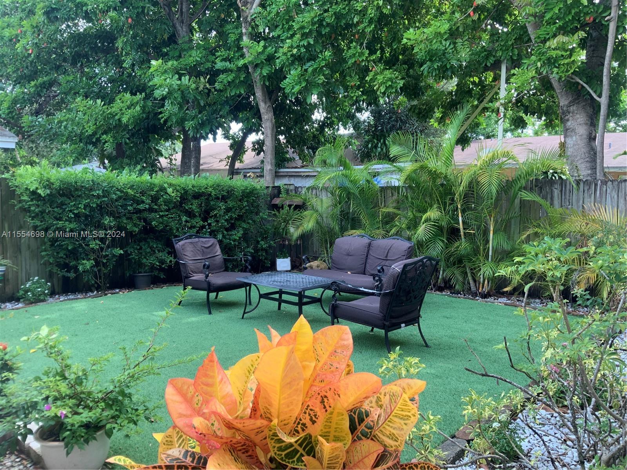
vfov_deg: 48.2
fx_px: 525
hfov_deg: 61.7
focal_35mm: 29
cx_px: 314
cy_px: 235
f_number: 1.8
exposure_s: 1/122
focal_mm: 3
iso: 20
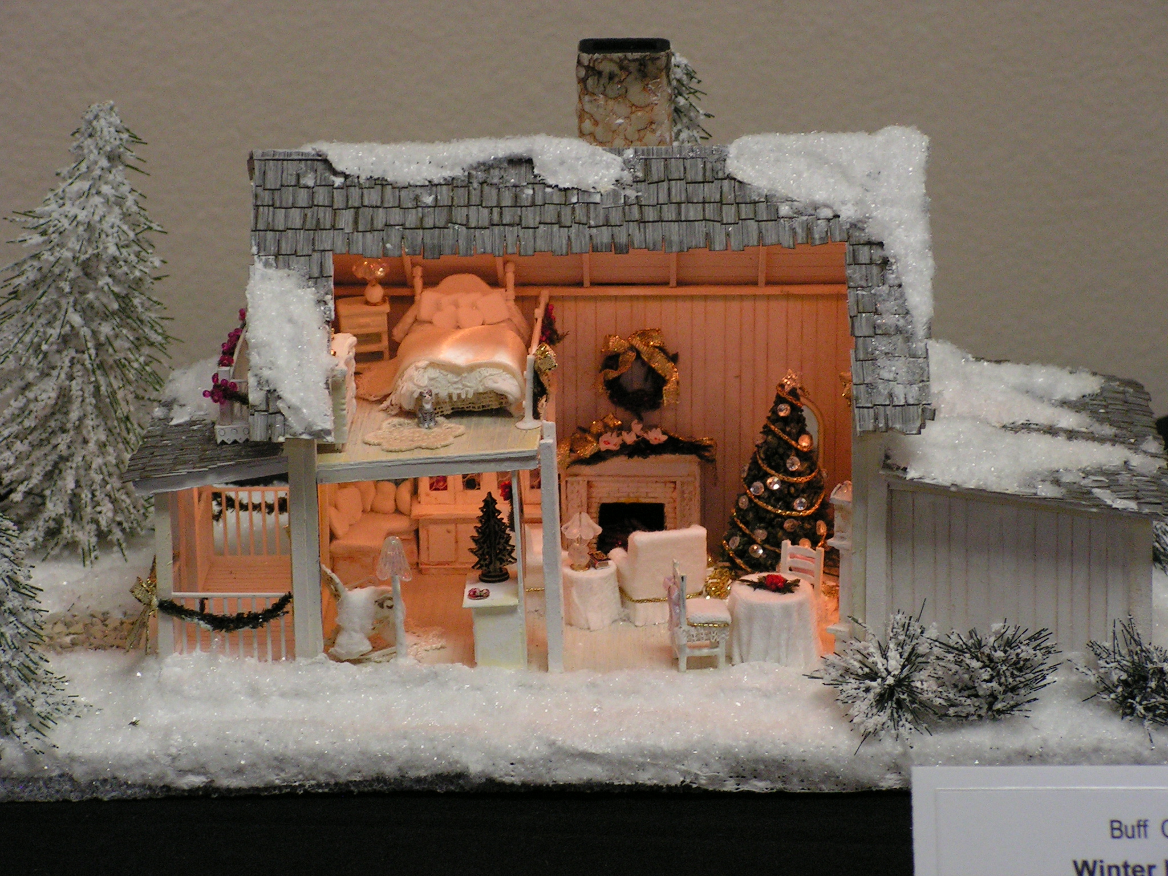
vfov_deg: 13.1
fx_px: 3813
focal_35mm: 113
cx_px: 584
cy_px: 438
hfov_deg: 17.4
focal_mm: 18.9
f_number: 3.4
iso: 200
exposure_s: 1/50
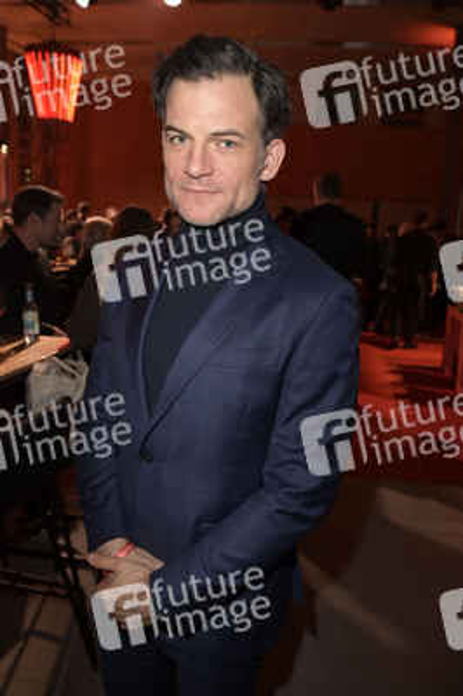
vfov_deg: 69.4
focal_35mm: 26
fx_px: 502
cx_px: 232
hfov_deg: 49.5
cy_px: 348
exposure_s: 1/60
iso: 1000
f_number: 5
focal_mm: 26
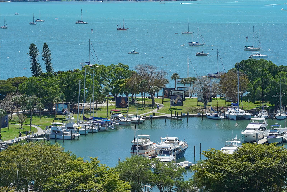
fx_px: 1300
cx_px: 144
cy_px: 96
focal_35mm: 163
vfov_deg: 8.4
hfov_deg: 12.6
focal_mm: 163
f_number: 11
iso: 100
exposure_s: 1/200
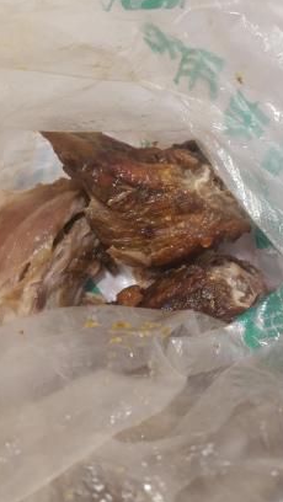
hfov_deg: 23.5
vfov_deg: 40.4
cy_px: 202
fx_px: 679
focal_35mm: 51
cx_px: 151
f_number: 2
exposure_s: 1/25
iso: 293
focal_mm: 4.5
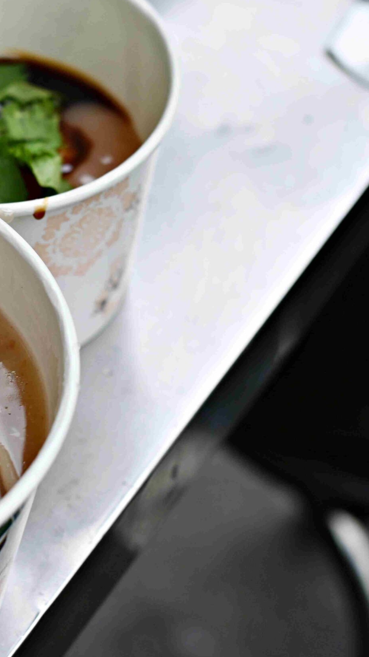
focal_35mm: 123
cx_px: -78
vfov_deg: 17.4
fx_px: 2139
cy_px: 334
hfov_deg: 9.7
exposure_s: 1/200
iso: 100
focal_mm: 50
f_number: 3.2
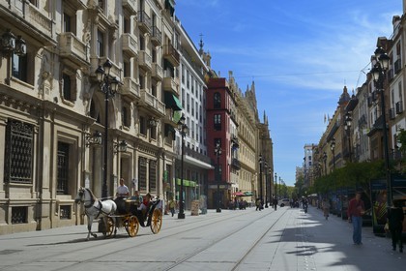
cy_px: 136
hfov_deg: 41.1
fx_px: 541
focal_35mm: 48
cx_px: 203
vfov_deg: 28.1
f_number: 13
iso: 200
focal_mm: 48
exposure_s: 1/320
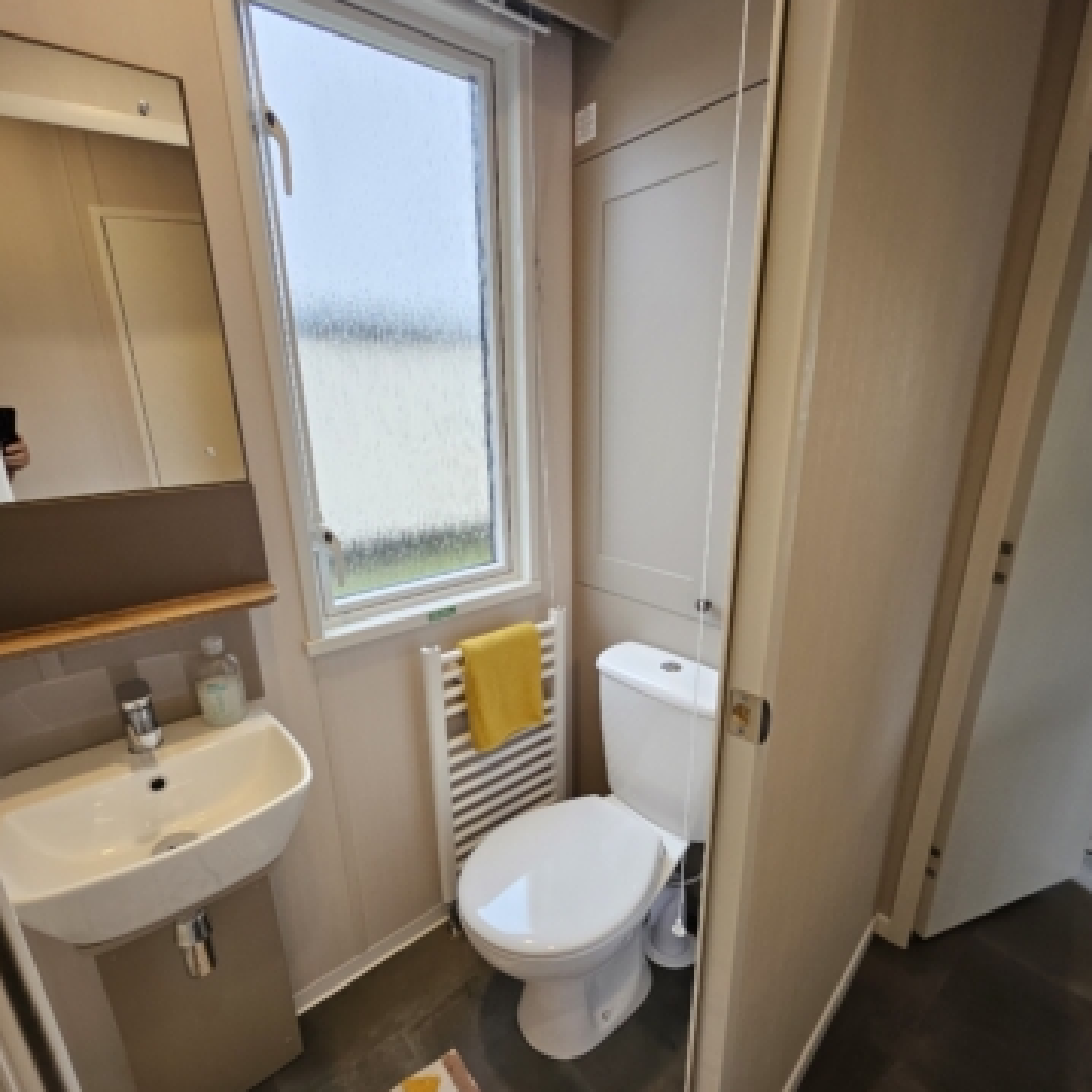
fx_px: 571
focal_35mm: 16
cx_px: 534
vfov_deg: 87.3
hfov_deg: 87.4
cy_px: 587
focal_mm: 1.74
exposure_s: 1/71
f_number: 2.2
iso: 100
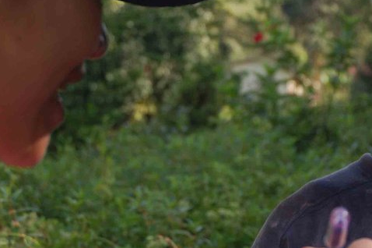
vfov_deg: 11.2
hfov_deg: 16.8
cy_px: 75
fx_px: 1260
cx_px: 243
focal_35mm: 122
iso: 200
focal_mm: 38
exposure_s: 1/250
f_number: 5.6
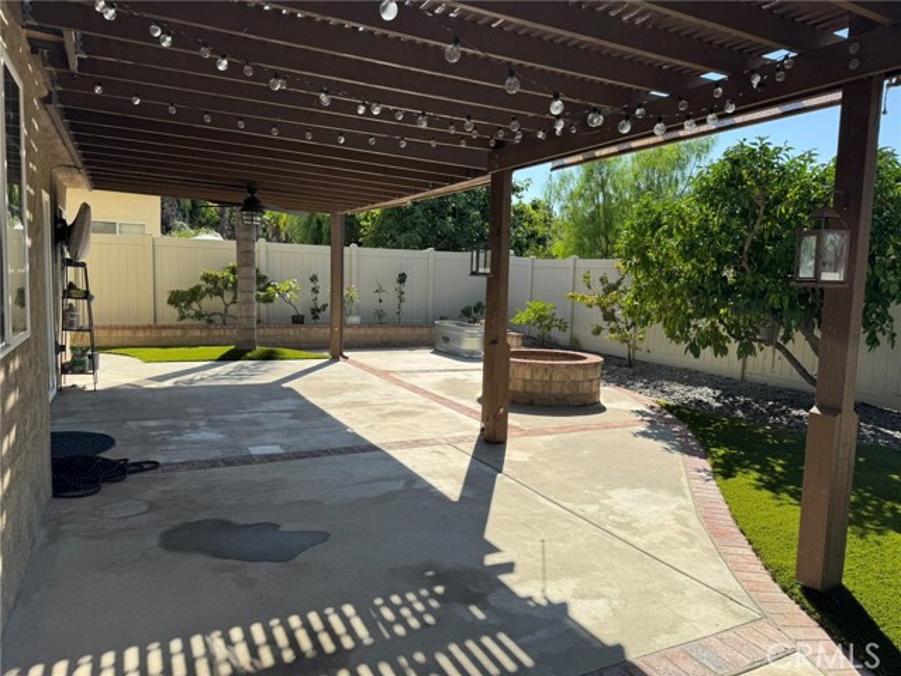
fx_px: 625
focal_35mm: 24
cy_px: 338
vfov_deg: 56.8
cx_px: 450
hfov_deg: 71.6
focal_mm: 6.76
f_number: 1.78
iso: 80
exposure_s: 1/3597
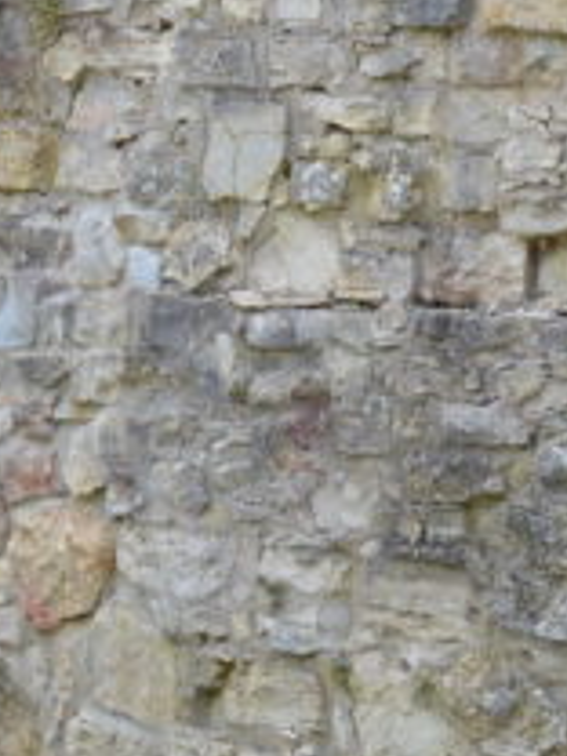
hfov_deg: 5.2
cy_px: 58
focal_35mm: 283
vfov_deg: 7.0
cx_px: -582
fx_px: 6181
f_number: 6.3
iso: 100
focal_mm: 40
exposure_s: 1/80
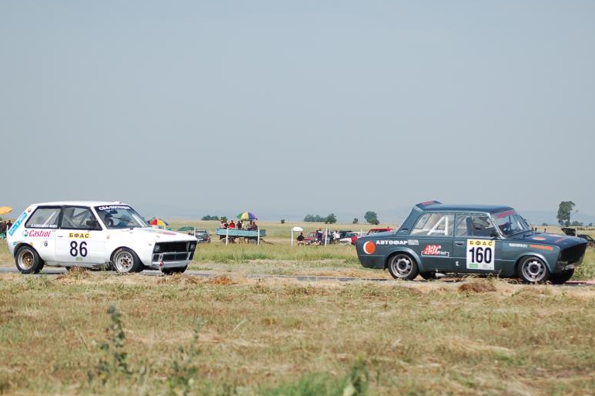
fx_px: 2378
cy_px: 207
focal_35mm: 144
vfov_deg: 9.5
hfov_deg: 14.3
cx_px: 321
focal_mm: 72
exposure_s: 1/1250
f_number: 5
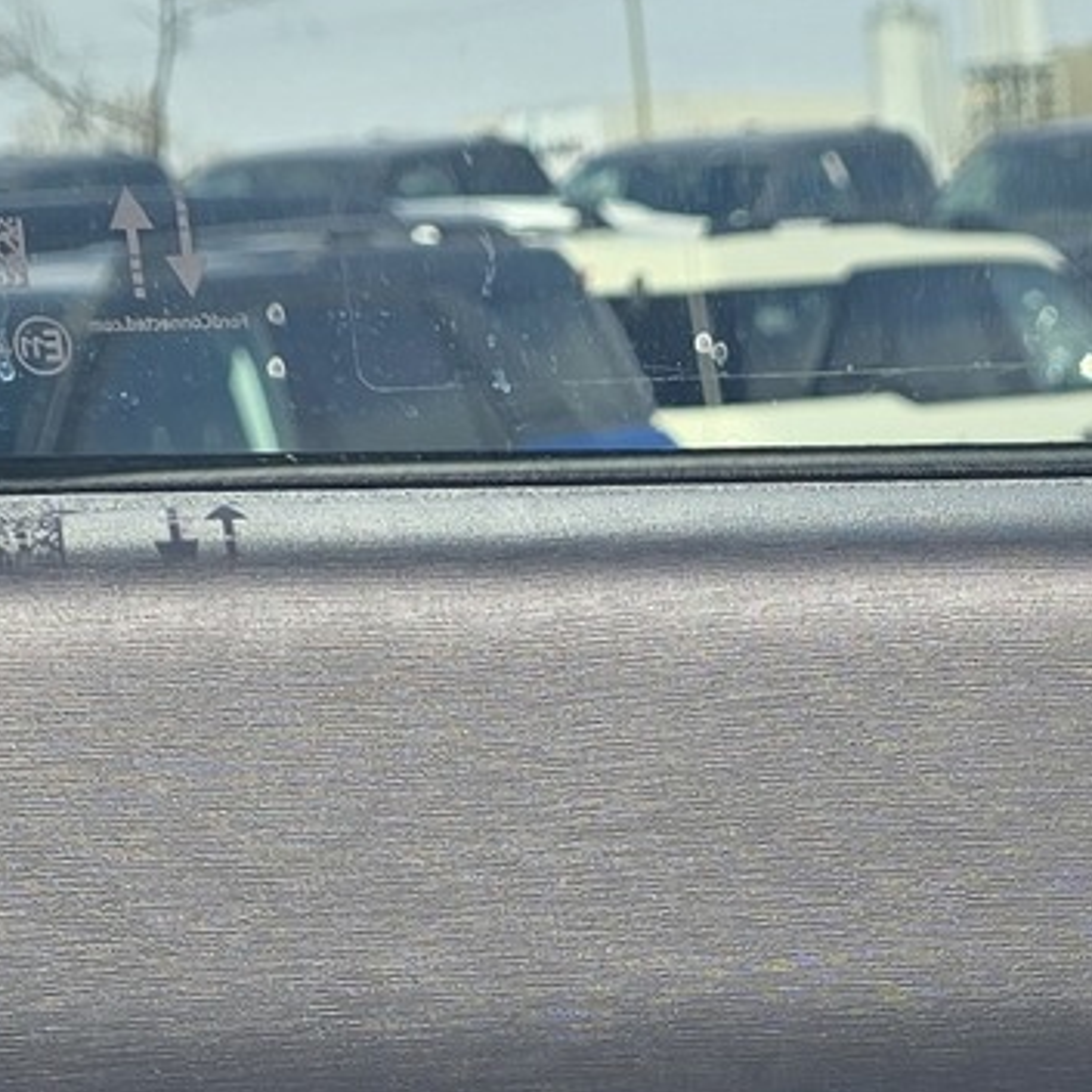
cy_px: 1887
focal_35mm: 118
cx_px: 1544
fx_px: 4211
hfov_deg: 14.0
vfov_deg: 13.4
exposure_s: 1/825
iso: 12
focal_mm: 6.3
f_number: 1.7
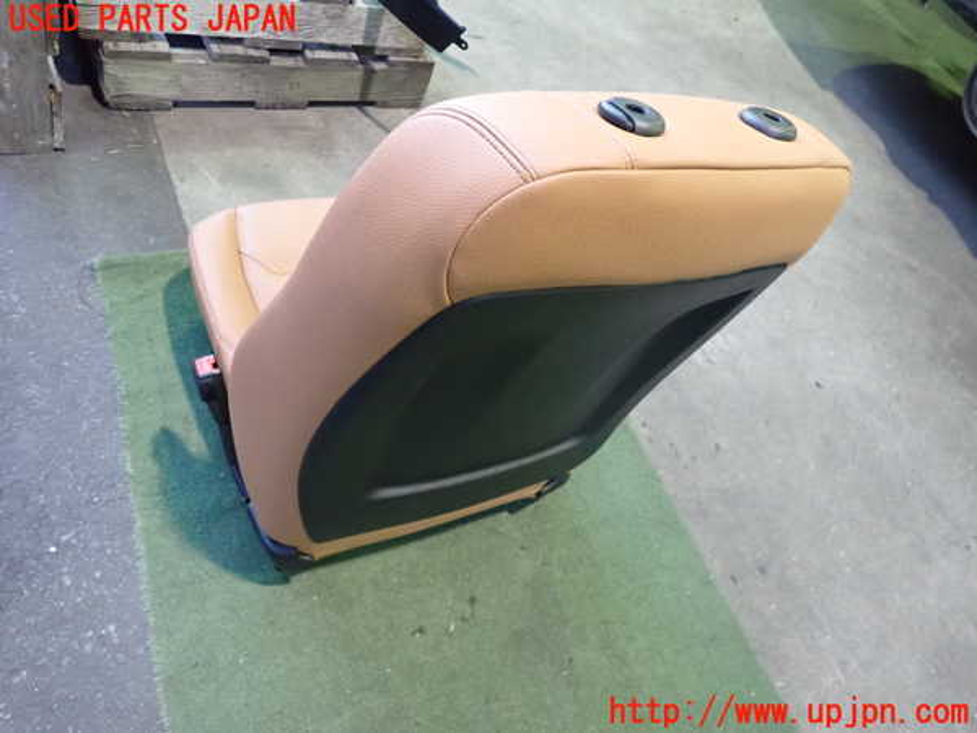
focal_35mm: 25
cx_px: 488
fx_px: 706
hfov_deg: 69.4
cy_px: 366
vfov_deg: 54.9
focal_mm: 4.5
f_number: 2
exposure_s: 1/80
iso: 1250
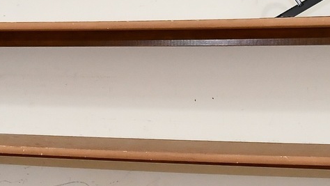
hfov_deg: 19.9
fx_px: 832
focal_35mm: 95
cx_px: -139
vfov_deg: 12.7
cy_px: 68
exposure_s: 1/60
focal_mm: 14
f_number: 6.3
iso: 640
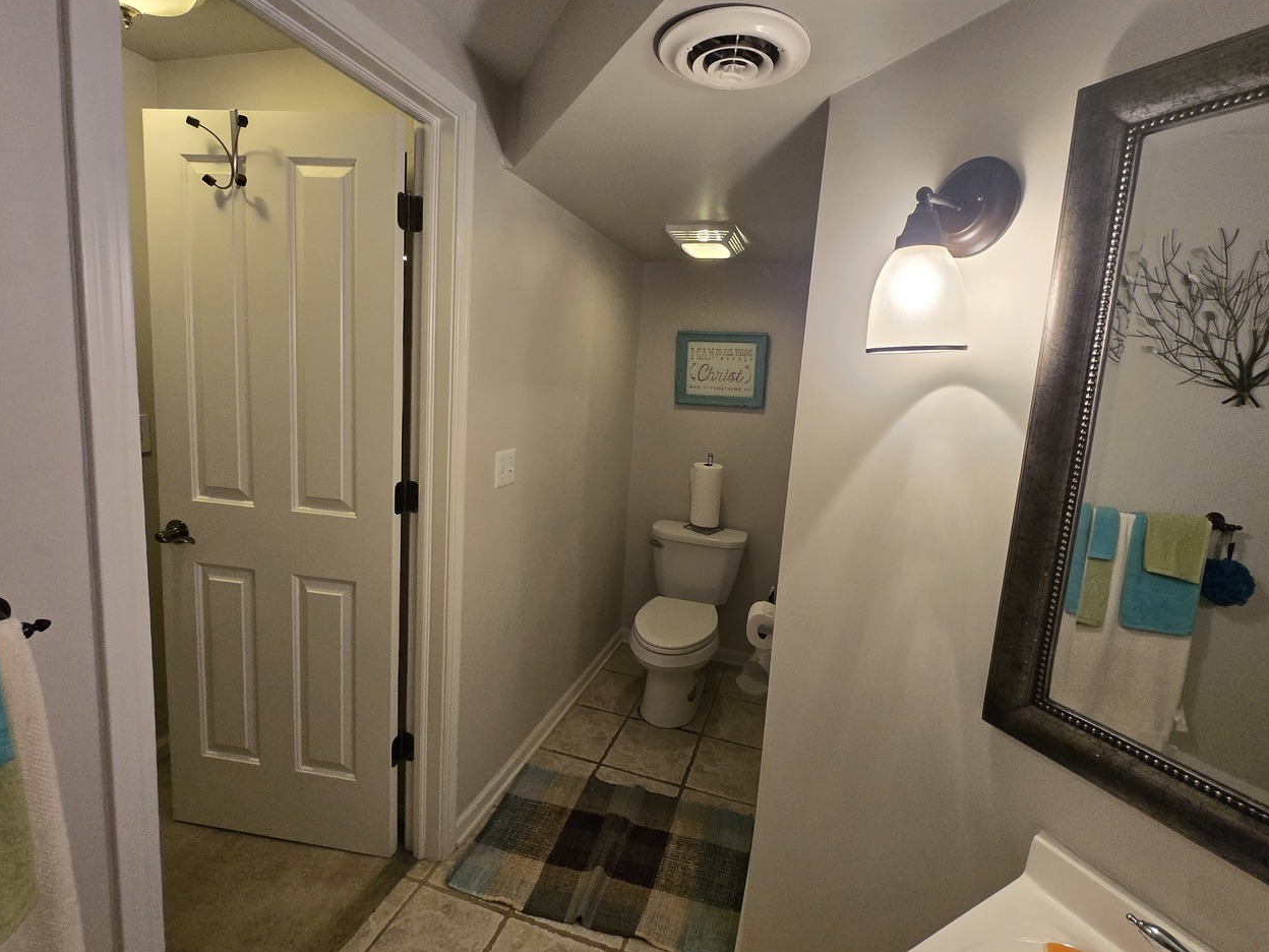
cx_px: 663
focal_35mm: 15
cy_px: 441
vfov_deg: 81.6
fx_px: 550
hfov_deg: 98.1
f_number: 2.2
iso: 250
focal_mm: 1.7
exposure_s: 1/60
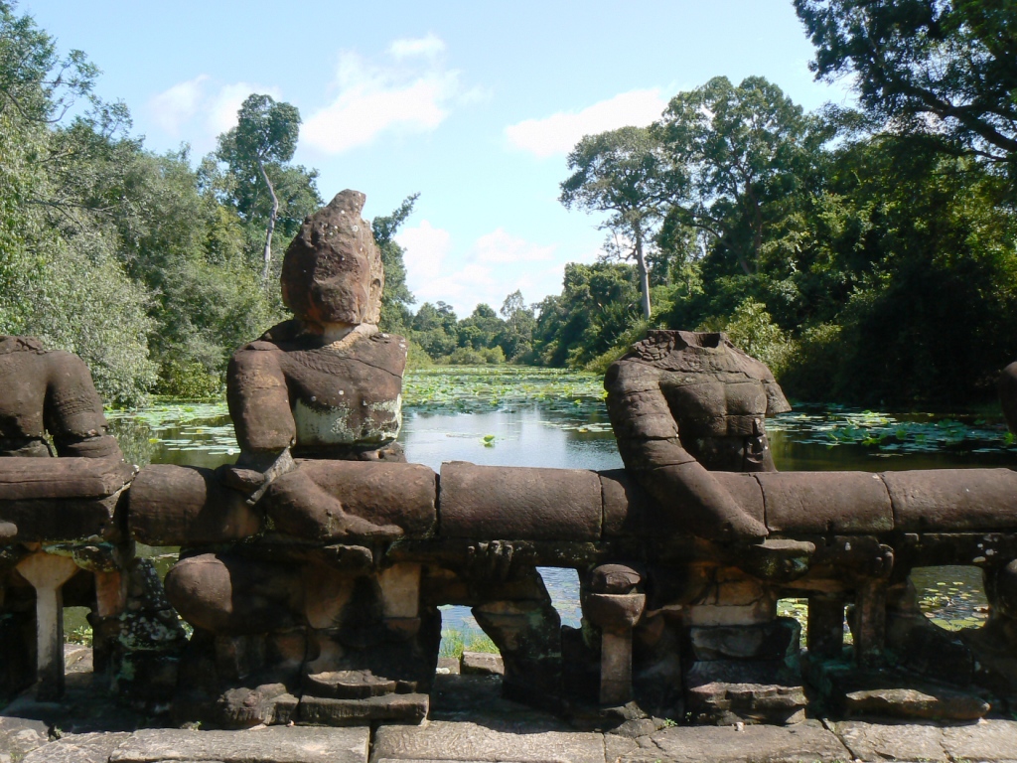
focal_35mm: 36
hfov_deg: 51.4
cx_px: 508
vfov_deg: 39.7
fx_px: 1058
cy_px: 382
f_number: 5.6
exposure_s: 1/100
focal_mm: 6
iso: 80
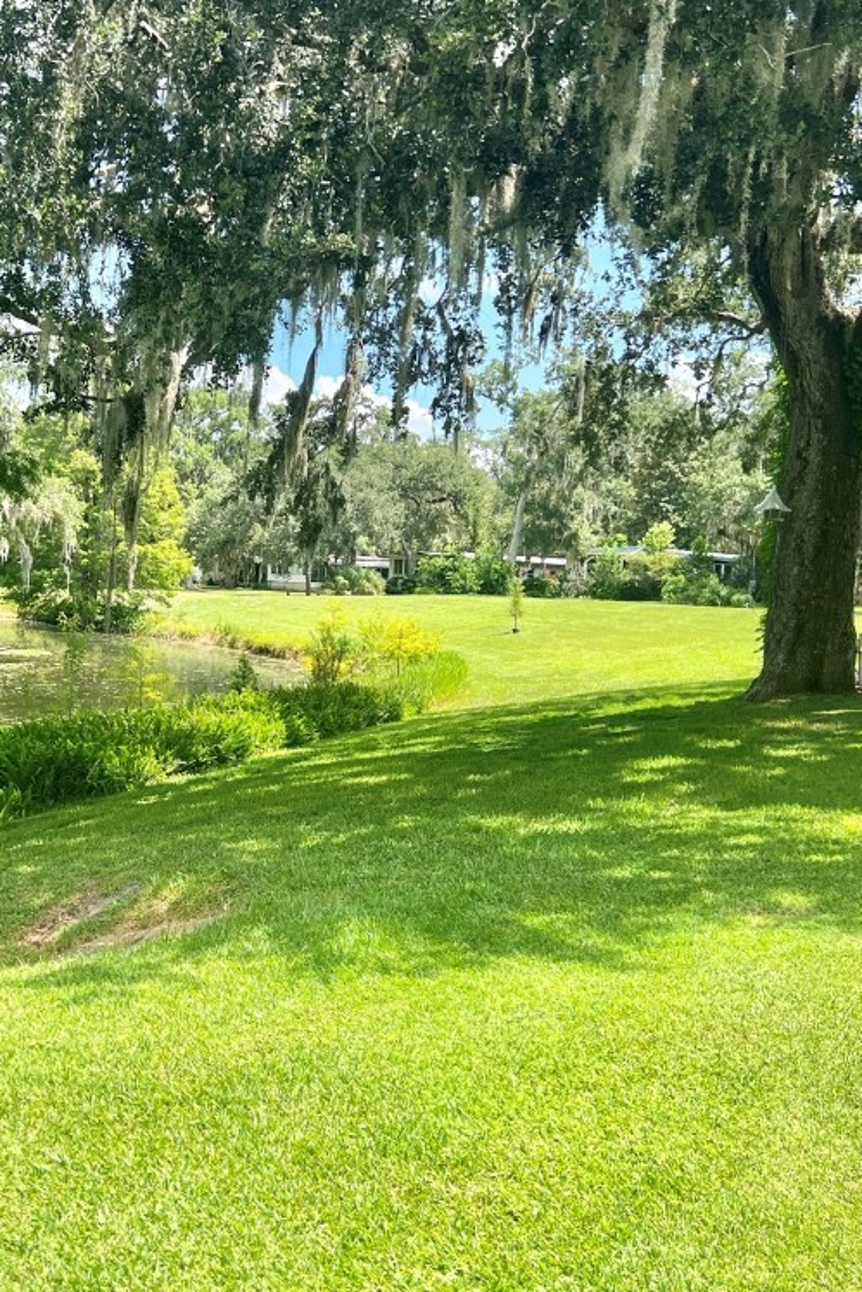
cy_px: 630
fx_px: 1328
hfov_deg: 34.9
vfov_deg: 51.9
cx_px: 176
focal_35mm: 37
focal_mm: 5.7
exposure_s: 1/1311
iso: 50
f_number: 1.5
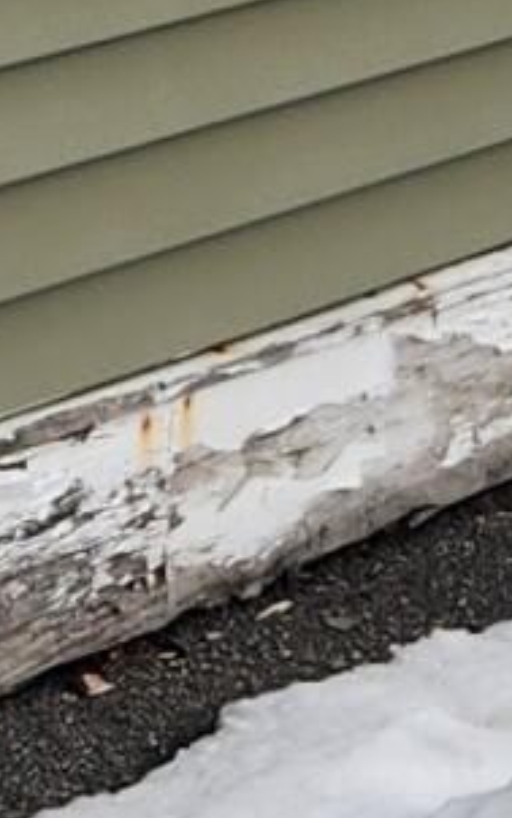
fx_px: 5398
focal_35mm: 242
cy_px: -1186
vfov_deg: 8.0
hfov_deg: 5.2
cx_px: -948
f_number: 1.8
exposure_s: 1/758
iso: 20
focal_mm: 5.4
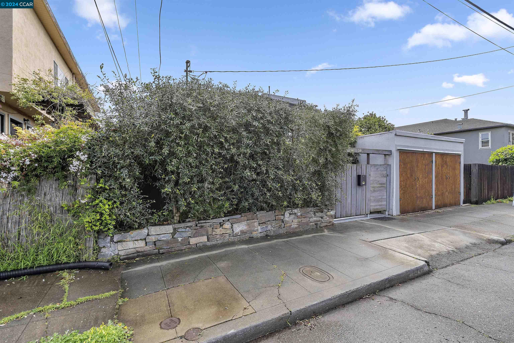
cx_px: 257
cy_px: 172
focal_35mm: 16
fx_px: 228
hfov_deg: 96.7
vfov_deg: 73.7
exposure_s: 1/40
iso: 100
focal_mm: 16
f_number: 8
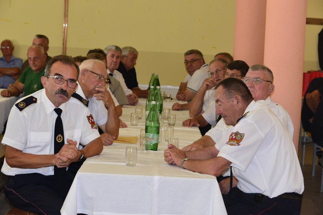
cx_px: 162
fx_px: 825
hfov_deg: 22.1
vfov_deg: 14.9
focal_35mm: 92
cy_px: 108
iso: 4000
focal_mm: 92
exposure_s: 1/60
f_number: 7.1
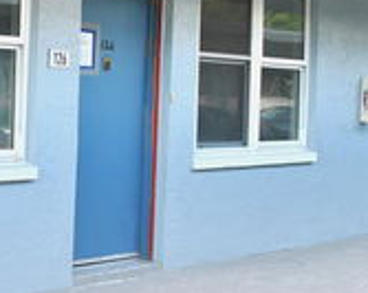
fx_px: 881
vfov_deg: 18.9
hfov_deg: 22.2
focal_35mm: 81
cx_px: -43
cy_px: 110
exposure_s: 1/100
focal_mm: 20
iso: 200
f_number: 5.6
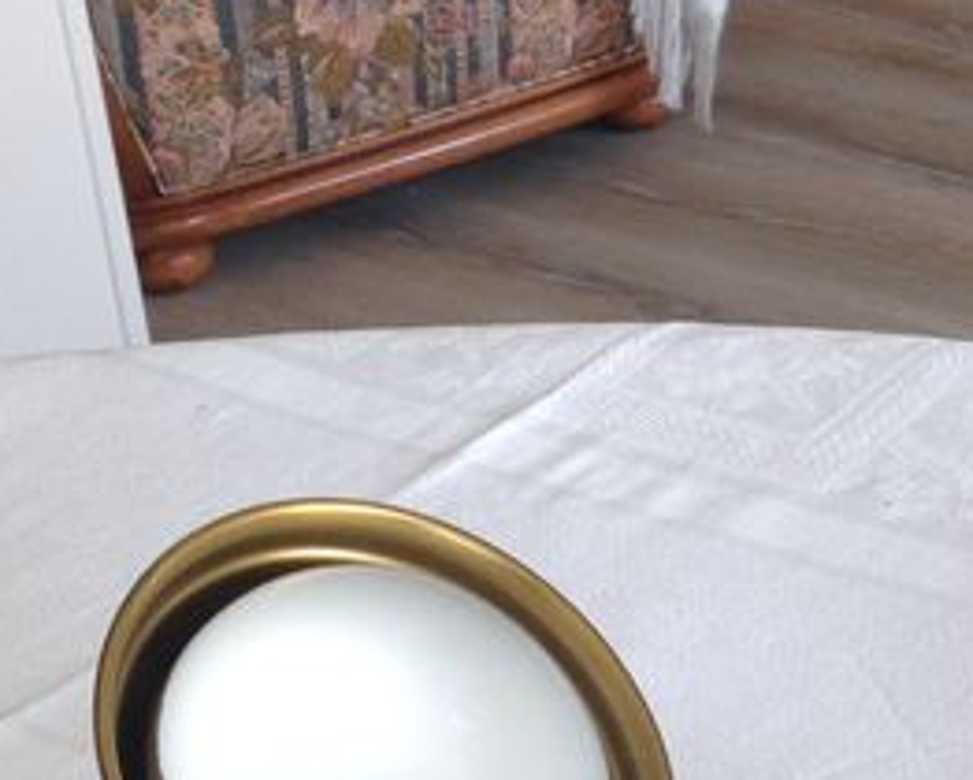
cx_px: 947
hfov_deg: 15.4
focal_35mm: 123
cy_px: 401
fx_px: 3545
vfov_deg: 12.6
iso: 64
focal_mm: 4.12
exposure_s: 1/60
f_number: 2.4
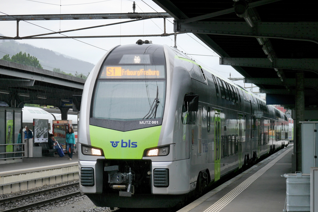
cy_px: 117
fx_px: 981
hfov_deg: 18.4
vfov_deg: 12.3
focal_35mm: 111
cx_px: 158
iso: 160
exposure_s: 1/100
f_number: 4.4
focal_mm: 53
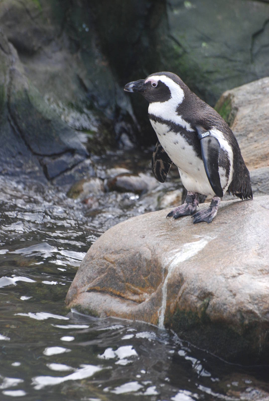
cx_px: 134
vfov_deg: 4.6
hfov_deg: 3.1
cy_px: 200
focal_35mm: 450
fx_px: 5029
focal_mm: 300
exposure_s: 1/160
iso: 400
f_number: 5.6
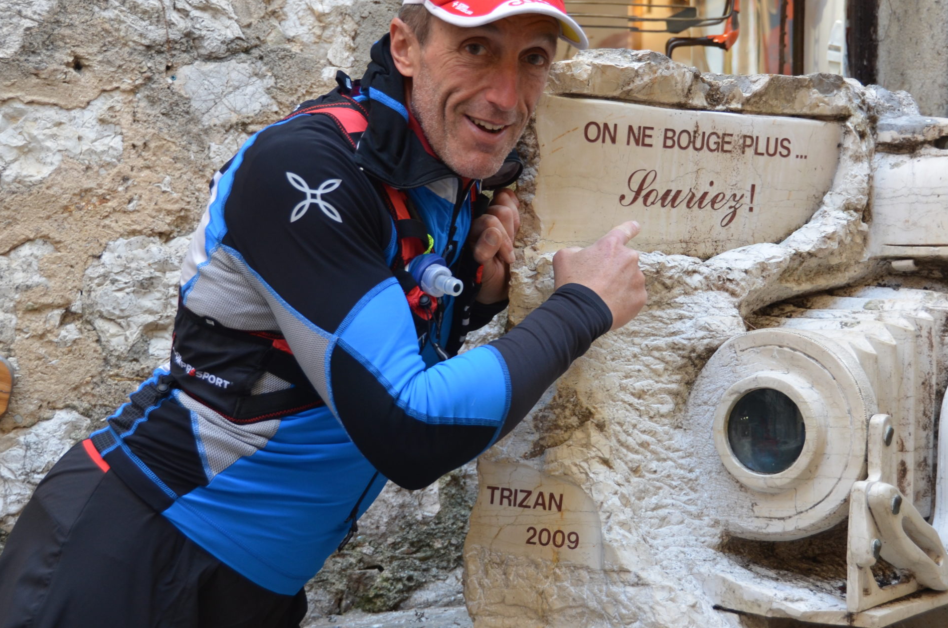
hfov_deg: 28.6
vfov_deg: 19.2
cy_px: 321
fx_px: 1857
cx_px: 571
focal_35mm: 71
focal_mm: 35
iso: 400
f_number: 4.5
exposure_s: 1/80
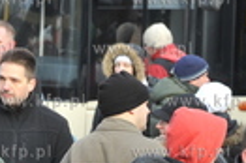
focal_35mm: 609
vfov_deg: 2.3
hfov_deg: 3.4
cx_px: -77
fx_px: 4156
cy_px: 126
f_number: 8
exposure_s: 1/250
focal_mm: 200
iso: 640
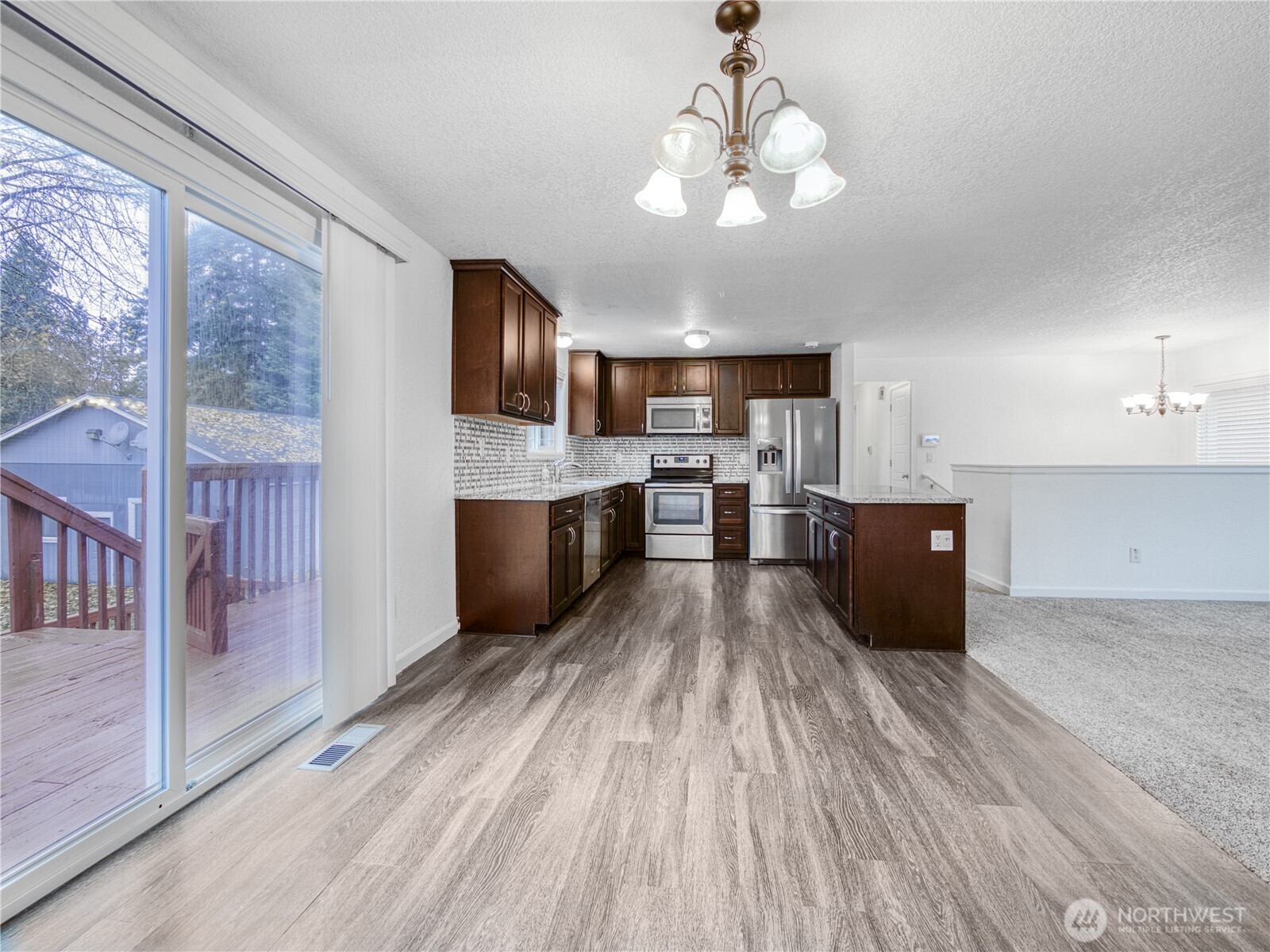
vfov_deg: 85.7
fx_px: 514
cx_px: 635
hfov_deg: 102.1
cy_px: 476
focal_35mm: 14
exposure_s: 1/4
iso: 200
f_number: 6.3
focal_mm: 7
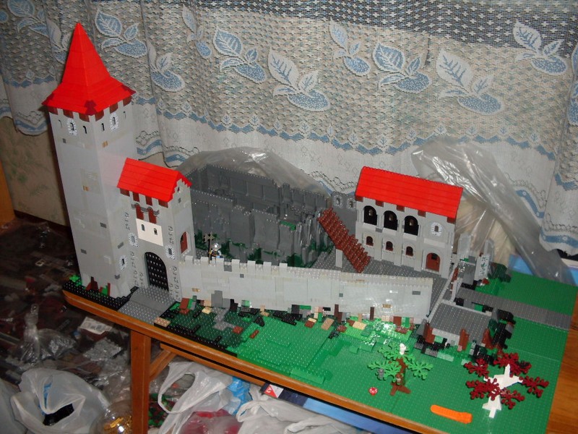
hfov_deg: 49.0
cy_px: 217
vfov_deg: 37.7
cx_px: 289
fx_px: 635
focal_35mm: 38
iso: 100
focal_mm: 6.3
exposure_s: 1/45
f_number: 2.8
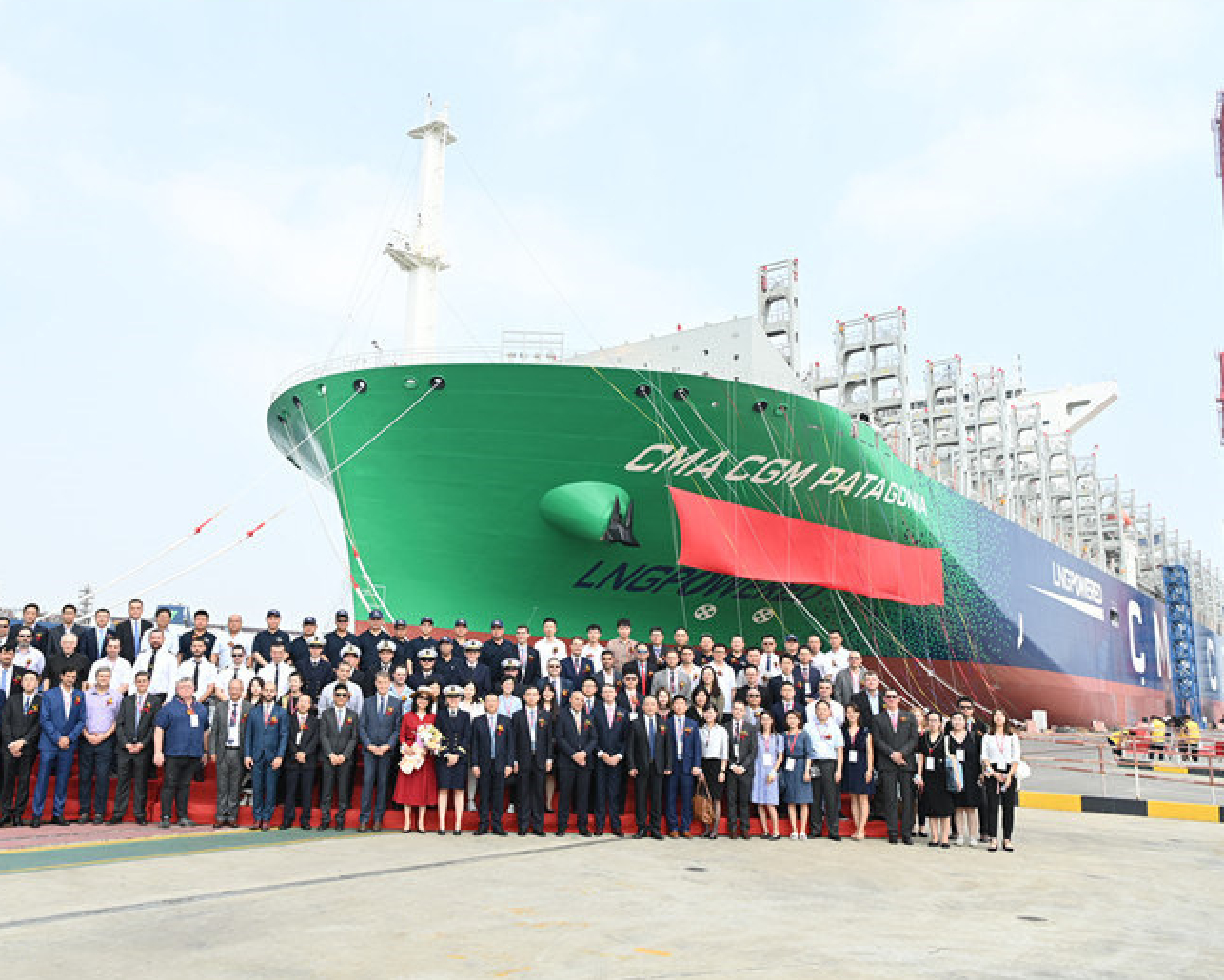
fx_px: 1015
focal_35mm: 28
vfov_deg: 51.6
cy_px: 494
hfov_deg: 61.8
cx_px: 508
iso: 200
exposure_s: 1/500
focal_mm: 24
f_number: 5.6
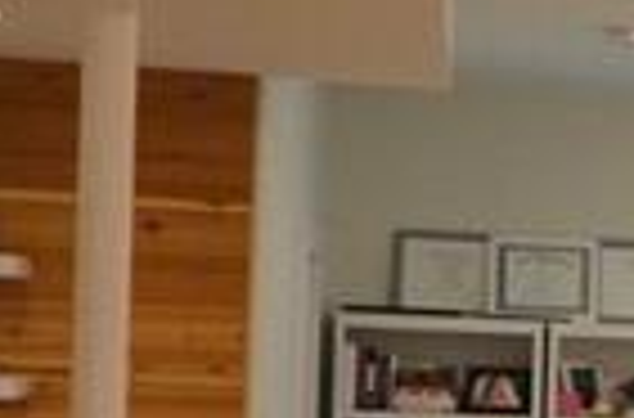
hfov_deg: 11.7
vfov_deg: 8.8
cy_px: 445
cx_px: 1358
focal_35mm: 153
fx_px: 2686
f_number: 4.8
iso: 1600
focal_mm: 14
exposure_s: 1/60
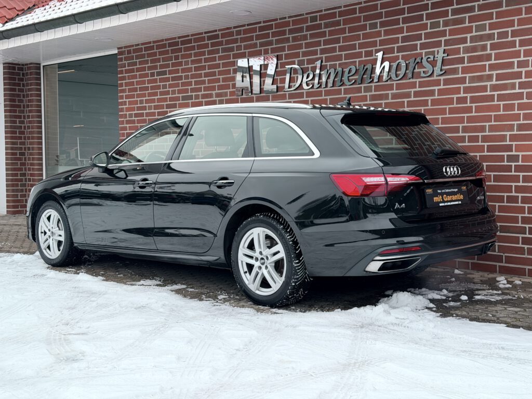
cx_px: 266
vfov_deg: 30.3
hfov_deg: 39.7
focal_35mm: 48
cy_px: 200
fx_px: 738
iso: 80
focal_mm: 6.76
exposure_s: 1/290
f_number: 1.78
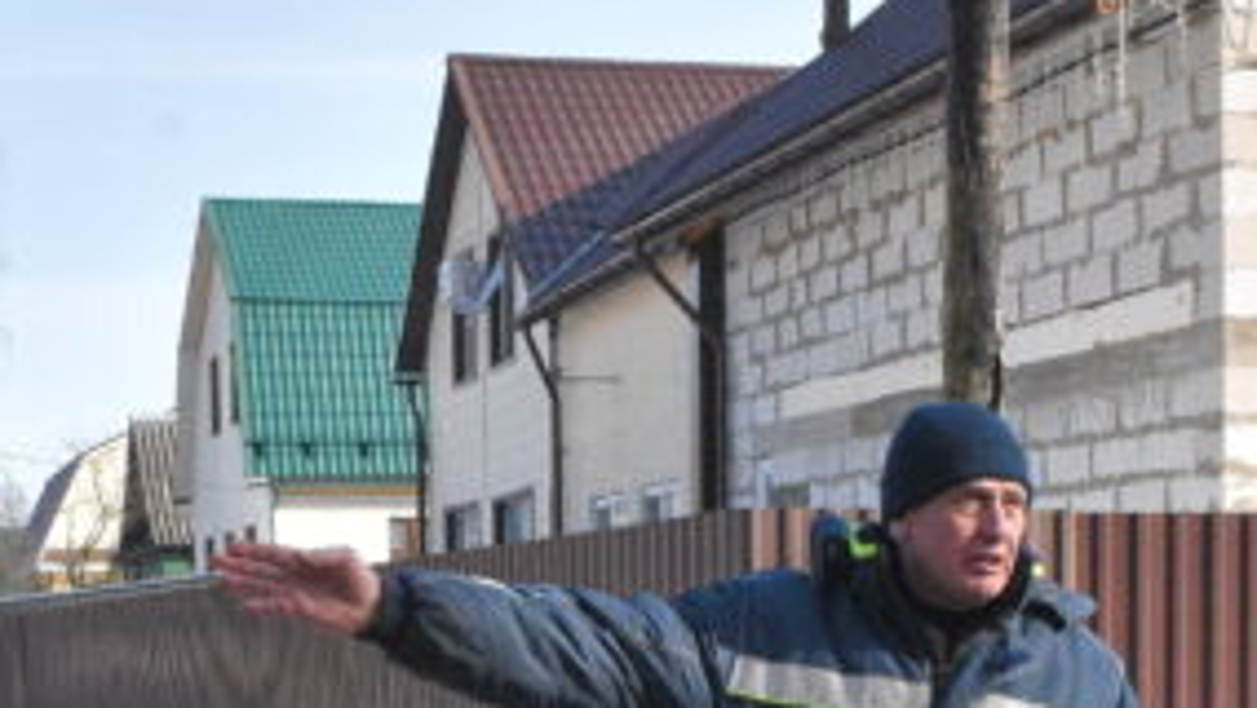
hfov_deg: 25.9
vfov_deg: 14.3
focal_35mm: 82
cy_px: 825
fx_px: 2734
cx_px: 575
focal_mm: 20
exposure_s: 1/1250
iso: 3200
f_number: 18
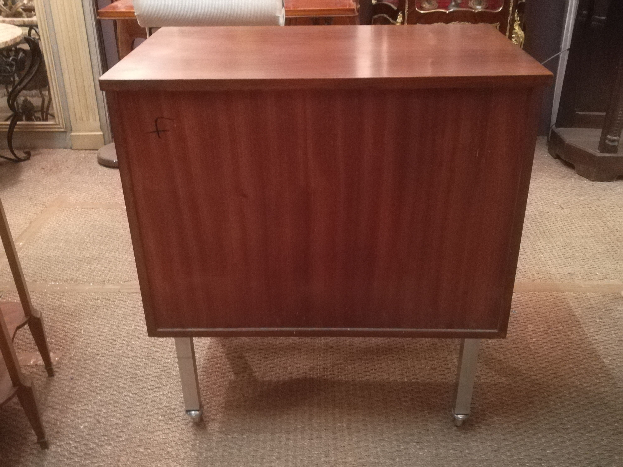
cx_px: 312
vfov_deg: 42.9
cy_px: 234
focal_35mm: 33
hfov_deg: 55.4
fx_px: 594
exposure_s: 1/14.3
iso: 1250
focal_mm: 3.83
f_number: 2.2
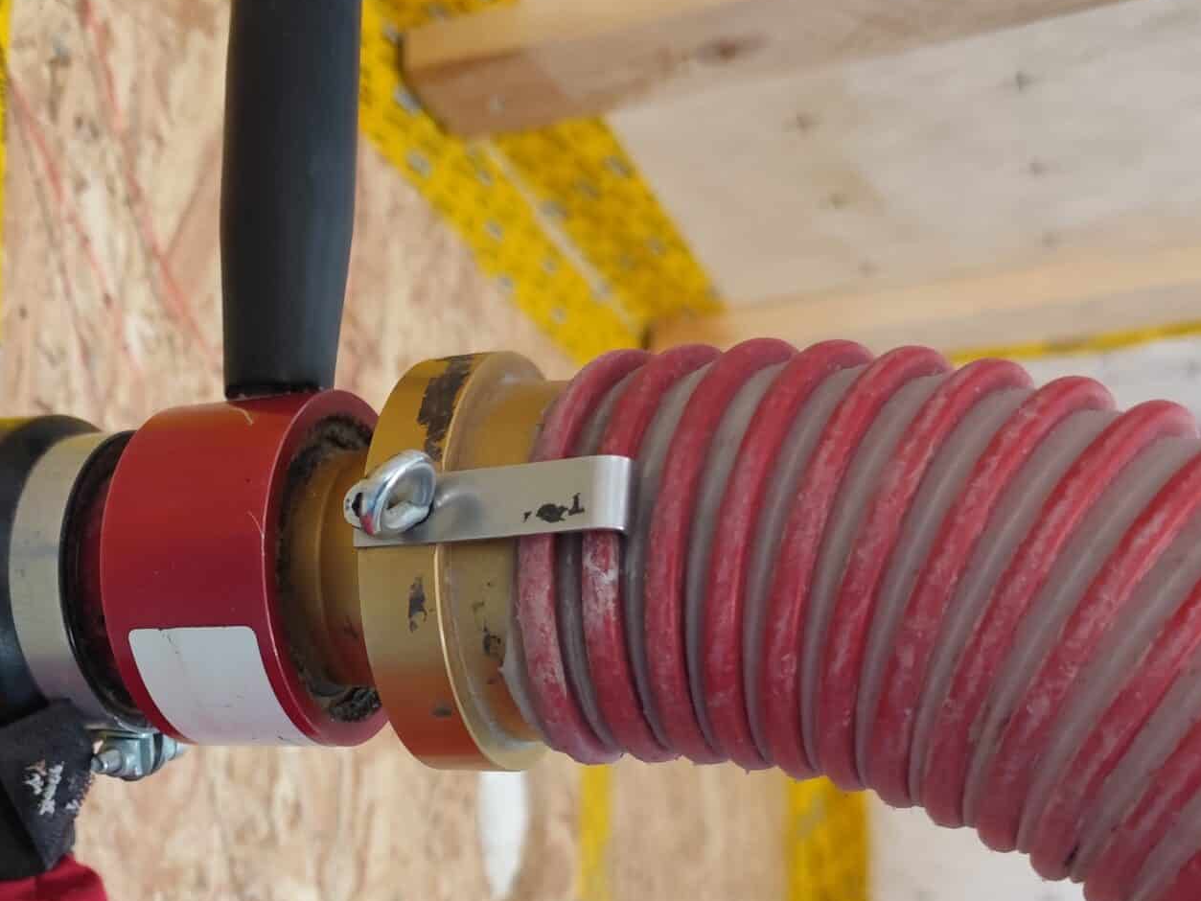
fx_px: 1631
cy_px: 738
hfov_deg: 39.0
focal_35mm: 47
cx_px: 260
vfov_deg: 30.1
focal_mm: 6.14
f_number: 1.65
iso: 1250
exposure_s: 1/50
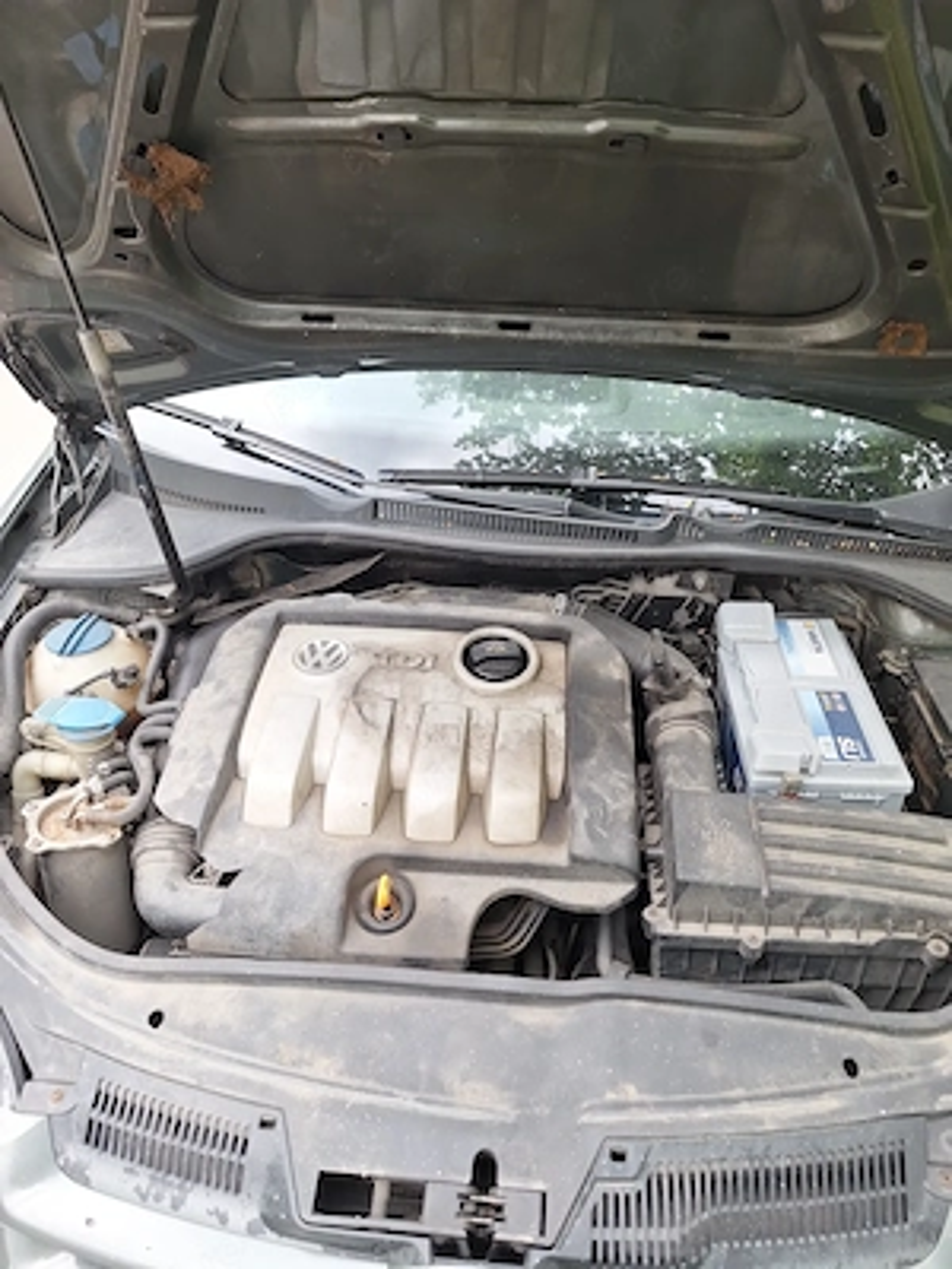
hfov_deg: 58.9
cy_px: 634
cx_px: 476
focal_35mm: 23
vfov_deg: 73.9
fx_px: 843
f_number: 1.8
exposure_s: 1/102
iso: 40
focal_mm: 5.54
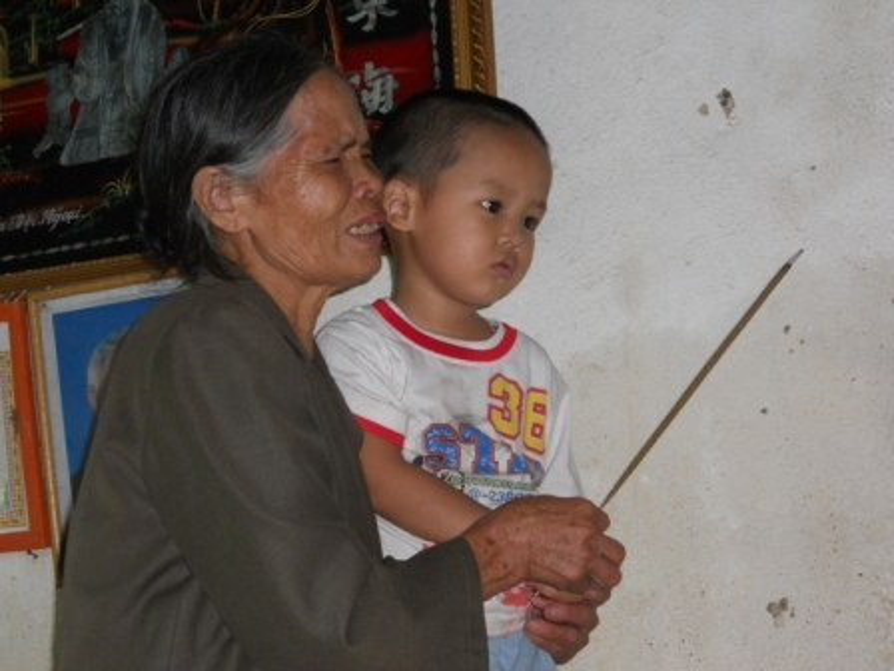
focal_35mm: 65
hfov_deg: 29.8
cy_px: 336
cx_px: 447
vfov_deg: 22.6
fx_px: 1679
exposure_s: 1/30
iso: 250
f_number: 5.3
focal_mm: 11.7
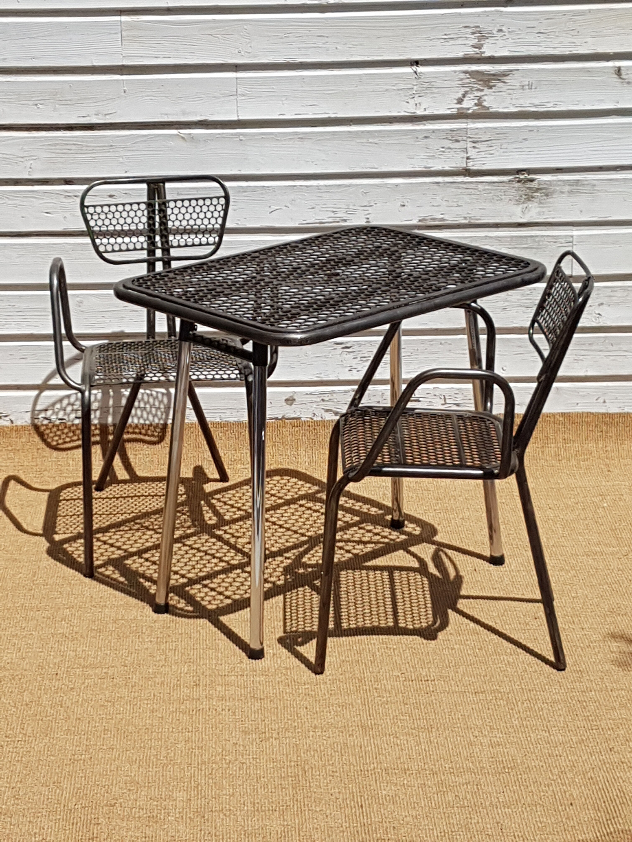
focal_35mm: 26
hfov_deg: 53.1
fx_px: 633
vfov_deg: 67.3
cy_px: 421
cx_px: 316
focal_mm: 4.2
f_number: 1.7
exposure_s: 1/4040
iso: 40
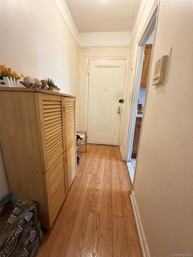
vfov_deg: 102.1
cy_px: 128
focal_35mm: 14
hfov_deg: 85.7
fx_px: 104
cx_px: 96
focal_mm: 2.22
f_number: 2.2
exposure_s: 1/60
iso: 250
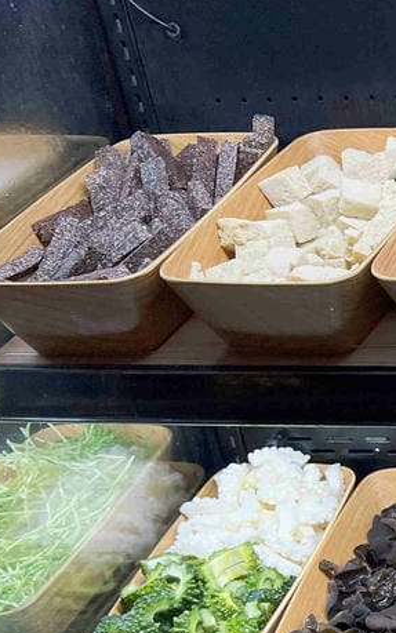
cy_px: 501
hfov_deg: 15.3
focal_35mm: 72
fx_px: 1243
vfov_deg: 28.0
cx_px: 744
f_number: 1.5
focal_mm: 5.7
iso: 64
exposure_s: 1/120
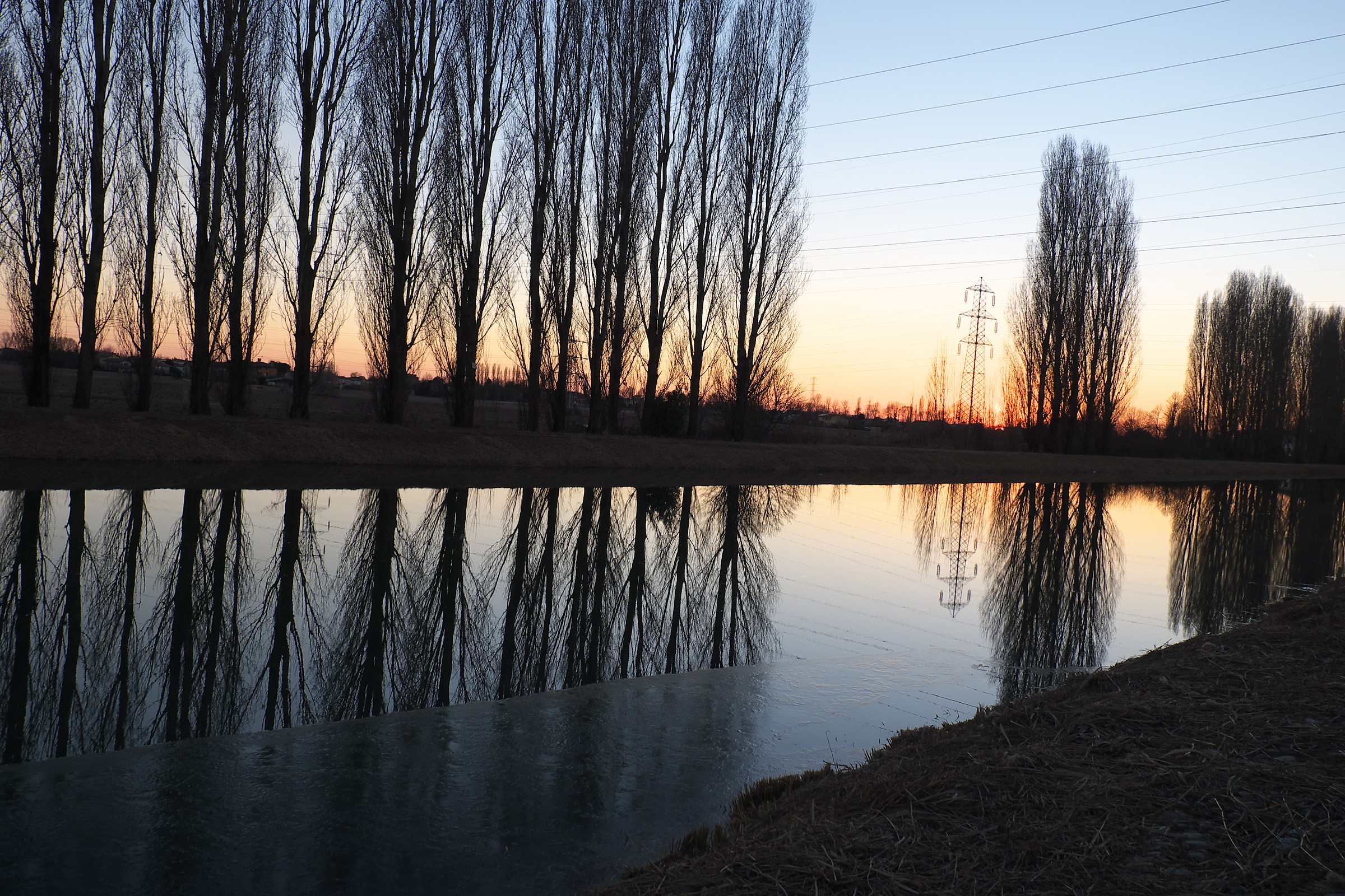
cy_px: 448
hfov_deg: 71.5
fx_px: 934
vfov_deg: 51.3
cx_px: 672
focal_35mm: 25
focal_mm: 16.7
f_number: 5.6
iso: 200
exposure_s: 1/110
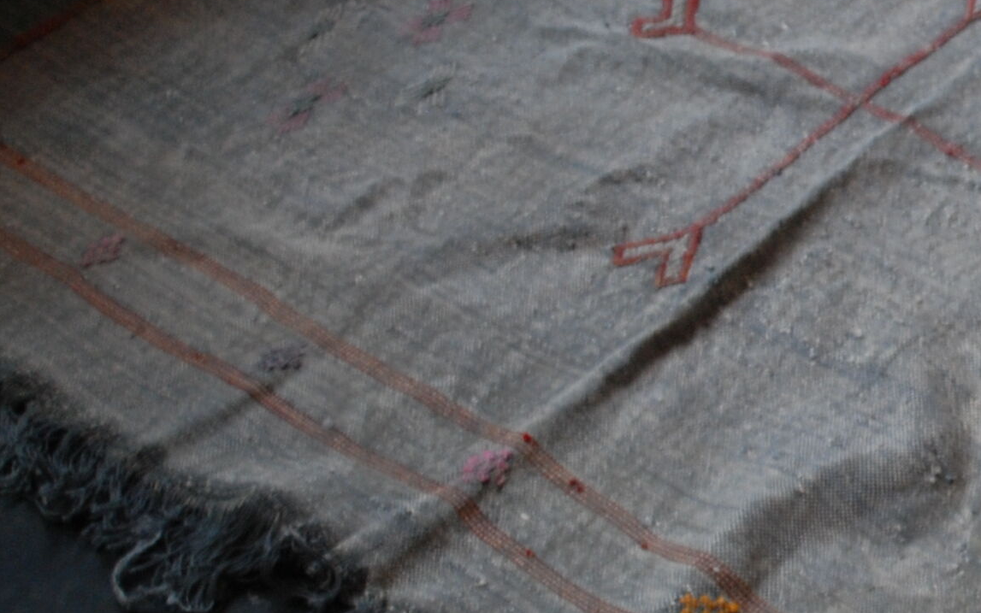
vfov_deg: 10.6
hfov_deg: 16.1
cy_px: 281
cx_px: 1216
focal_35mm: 124
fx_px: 3315
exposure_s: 1/15
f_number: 4.2
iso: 400
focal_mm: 24
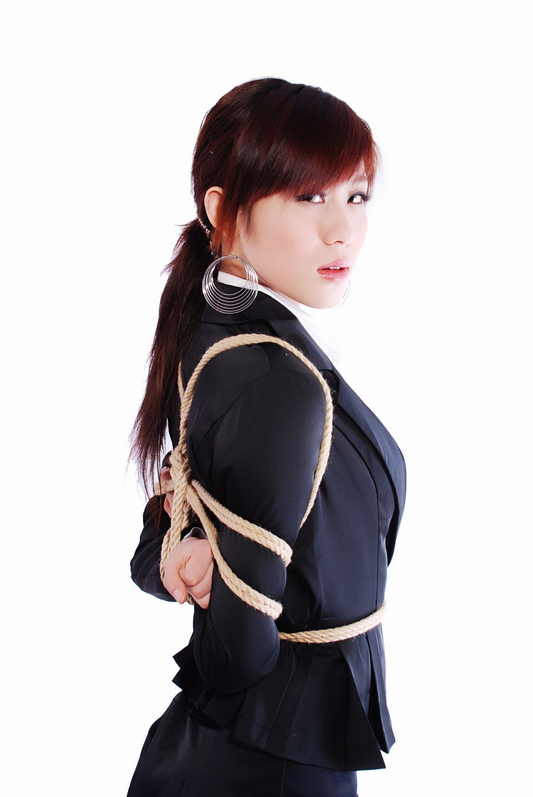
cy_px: 398
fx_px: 1163
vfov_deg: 37.8
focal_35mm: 52
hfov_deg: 25.8
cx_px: 266
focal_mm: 35
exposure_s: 1/8
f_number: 10
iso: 100
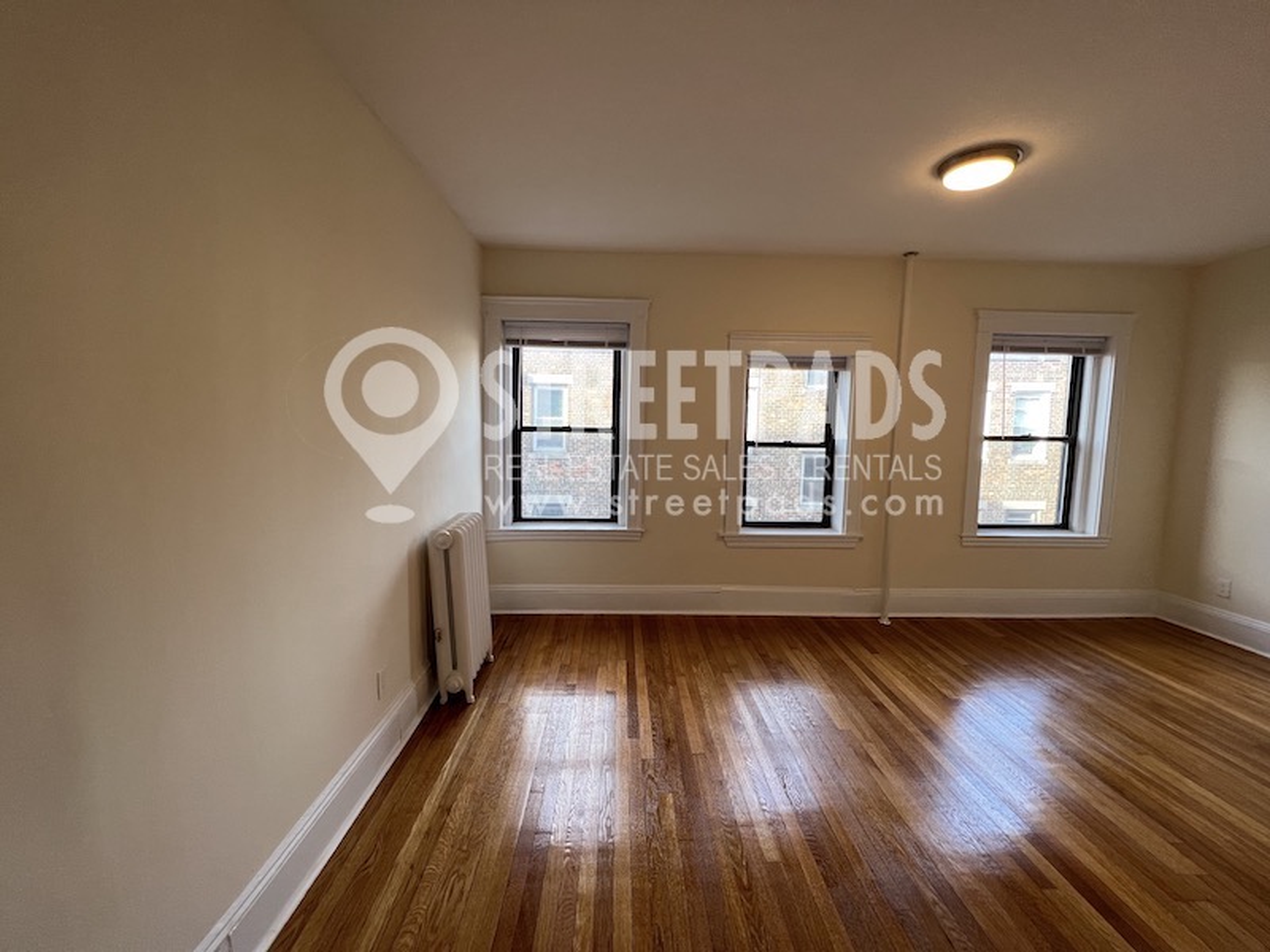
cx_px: 635
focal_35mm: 13
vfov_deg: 89.9
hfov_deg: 106.2
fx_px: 477
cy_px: 476
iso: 100
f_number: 1.8
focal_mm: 1.57
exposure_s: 1/120
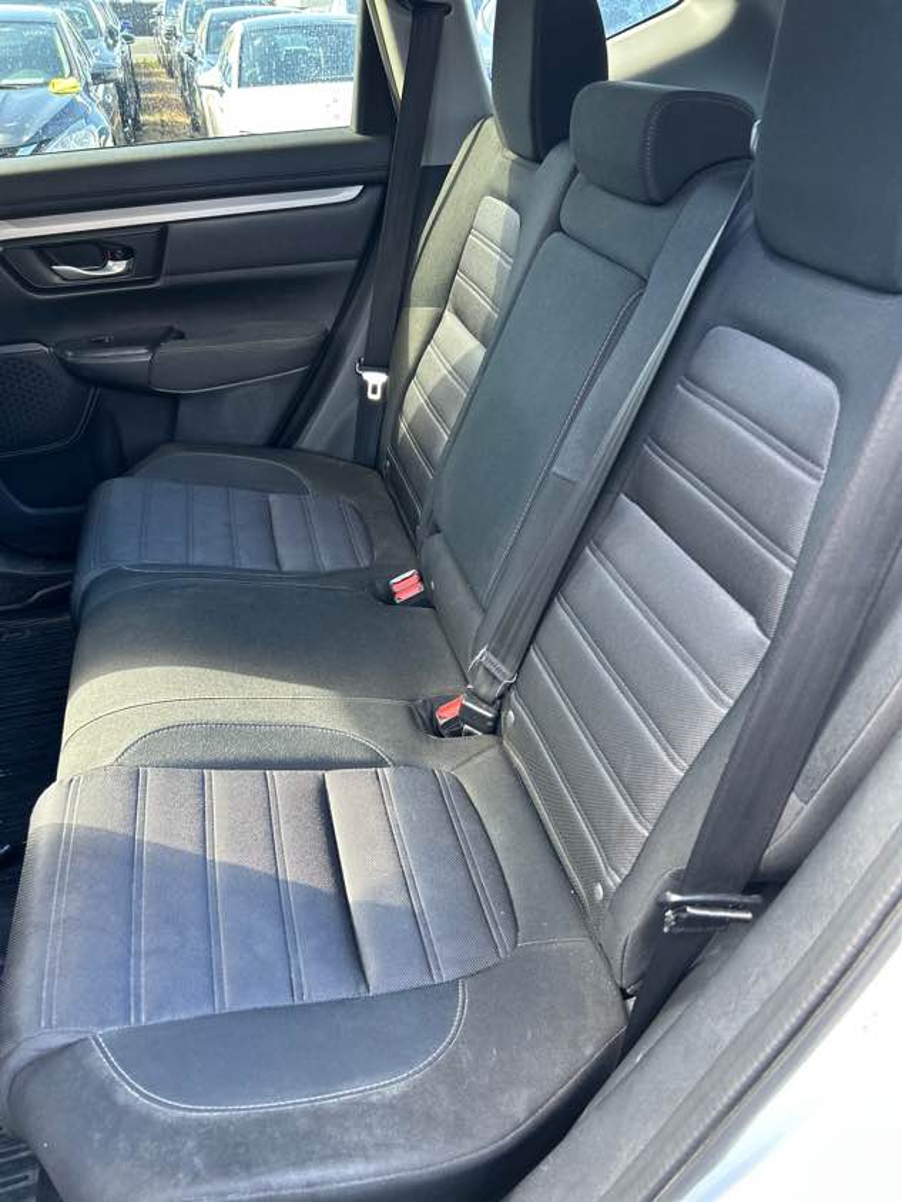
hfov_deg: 53.1
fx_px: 903
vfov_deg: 67.3
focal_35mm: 26
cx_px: 451
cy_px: 601
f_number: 1.5
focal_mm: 5.7
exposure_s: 1/63
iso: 125
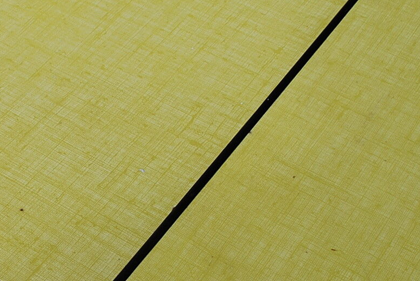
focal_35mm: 75
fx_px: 876
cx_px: 81
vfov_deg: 18.0
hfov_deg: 26.4
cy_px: 251
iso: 100
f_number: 8
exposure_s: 1/250
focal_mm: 20
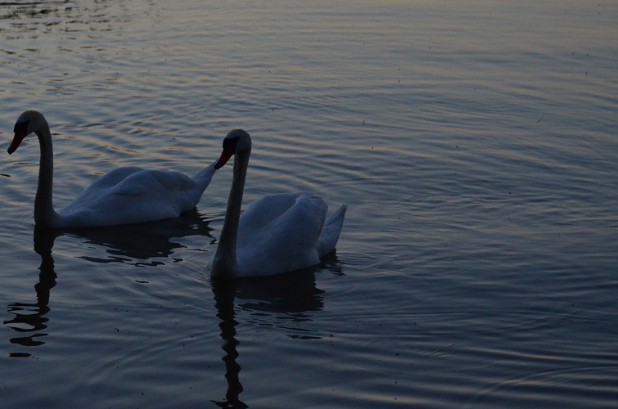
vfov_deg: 9.8
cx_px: 219
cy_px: 187
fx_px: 2381
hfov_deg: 14.8
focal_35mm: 139
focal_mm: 70
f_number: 4.5
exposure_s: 1/2500
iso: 2000
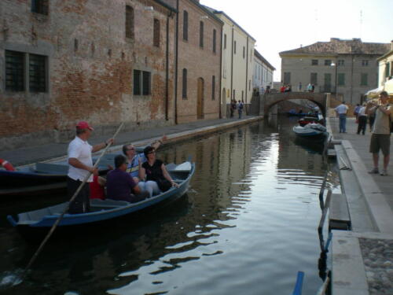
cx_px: 196
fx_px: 431
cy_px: 148
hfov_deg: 49.0
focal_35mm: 38
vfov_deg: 37.7
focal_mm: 6.3
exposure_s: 1/192
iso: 50
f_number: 4.6
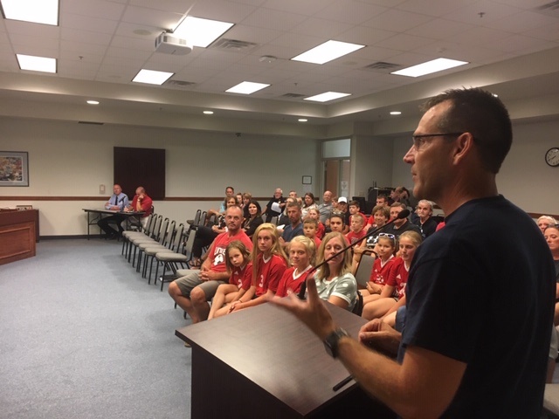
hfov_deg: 61.7
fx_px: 468
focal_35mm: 29
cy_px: 210
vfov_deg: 48.2
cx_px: 280
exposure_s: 1/30
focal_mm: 4.15
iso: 125
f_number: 2.2
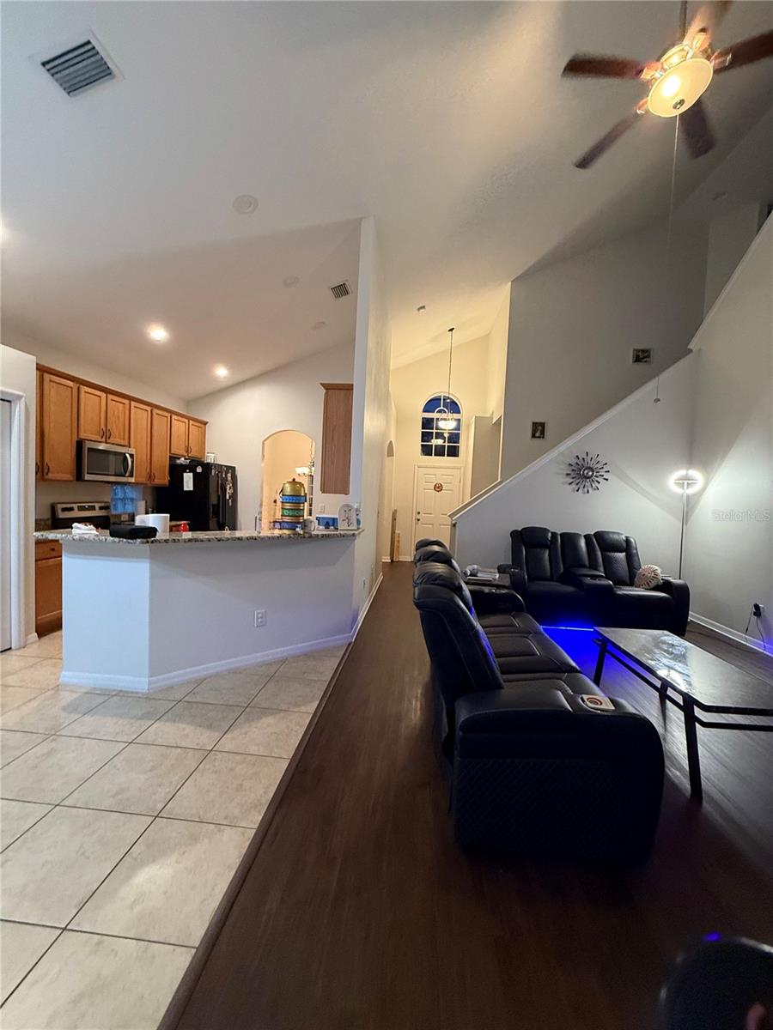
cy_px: 515
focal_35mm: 14
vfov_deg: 102.1
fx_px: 417
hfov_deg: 85.7
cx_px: 386
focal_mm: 2.22
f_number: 2.2
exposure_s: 1/60
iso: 500
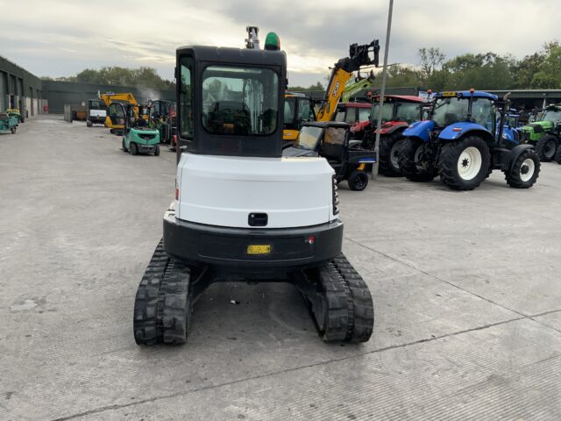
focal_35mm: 29
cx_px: 280
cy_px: 210
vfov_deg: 48.2
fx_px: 470
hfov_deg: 61.7
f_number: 1.8
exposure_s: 1/540
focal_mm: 3
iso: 16
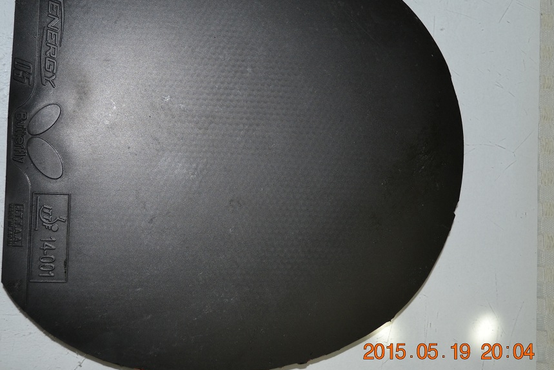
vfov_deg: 22.2
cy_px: 152
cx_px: 249
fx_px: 939
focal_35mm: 61
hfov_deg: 32.9
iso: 320
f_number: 4.8
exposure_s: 1/60
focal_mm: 32
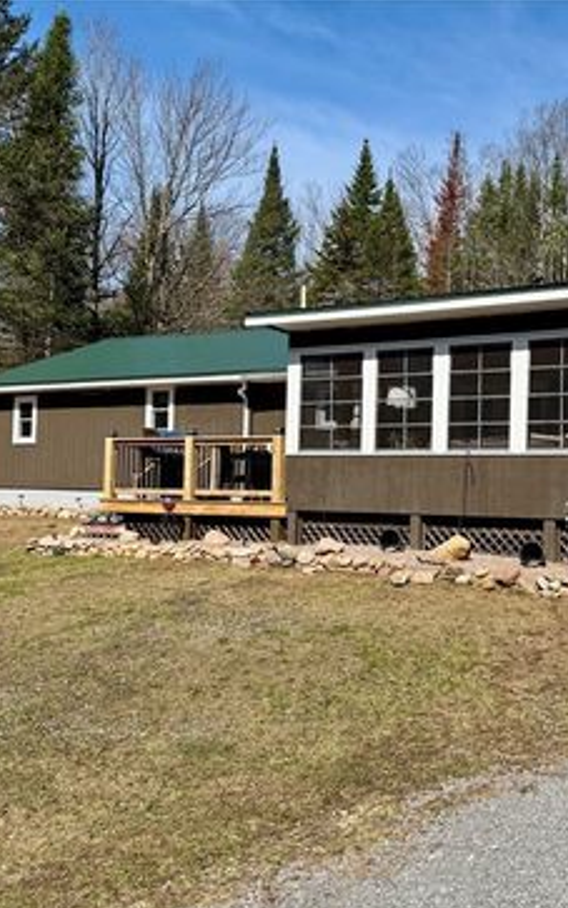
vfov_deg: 55.3
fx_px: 867
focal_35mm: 35
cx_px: 435
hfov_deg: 35.4
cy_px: 467
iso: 80
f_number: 1.78
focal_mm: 6.76
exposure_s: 1/5319
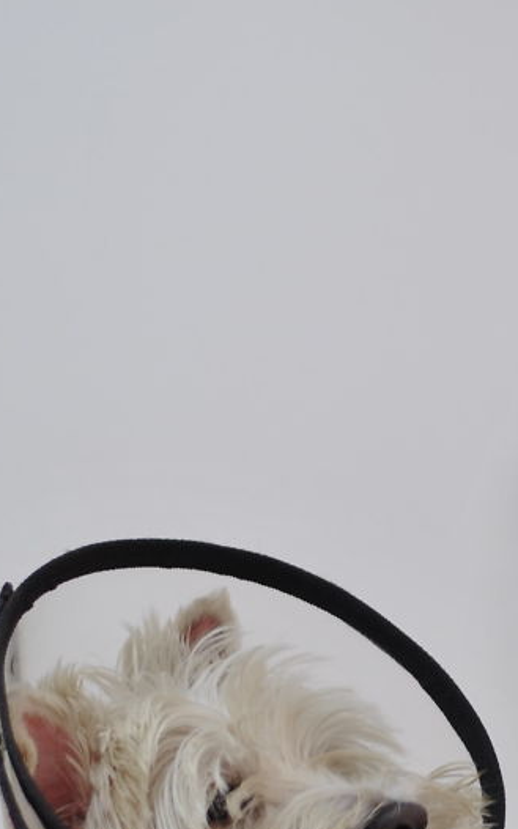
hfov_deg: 6.8
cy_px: 615
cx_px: 520
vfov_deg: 11.0
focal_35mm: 191
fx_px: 4318
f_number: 2.2
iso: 100
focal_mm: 50
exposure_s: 1/160
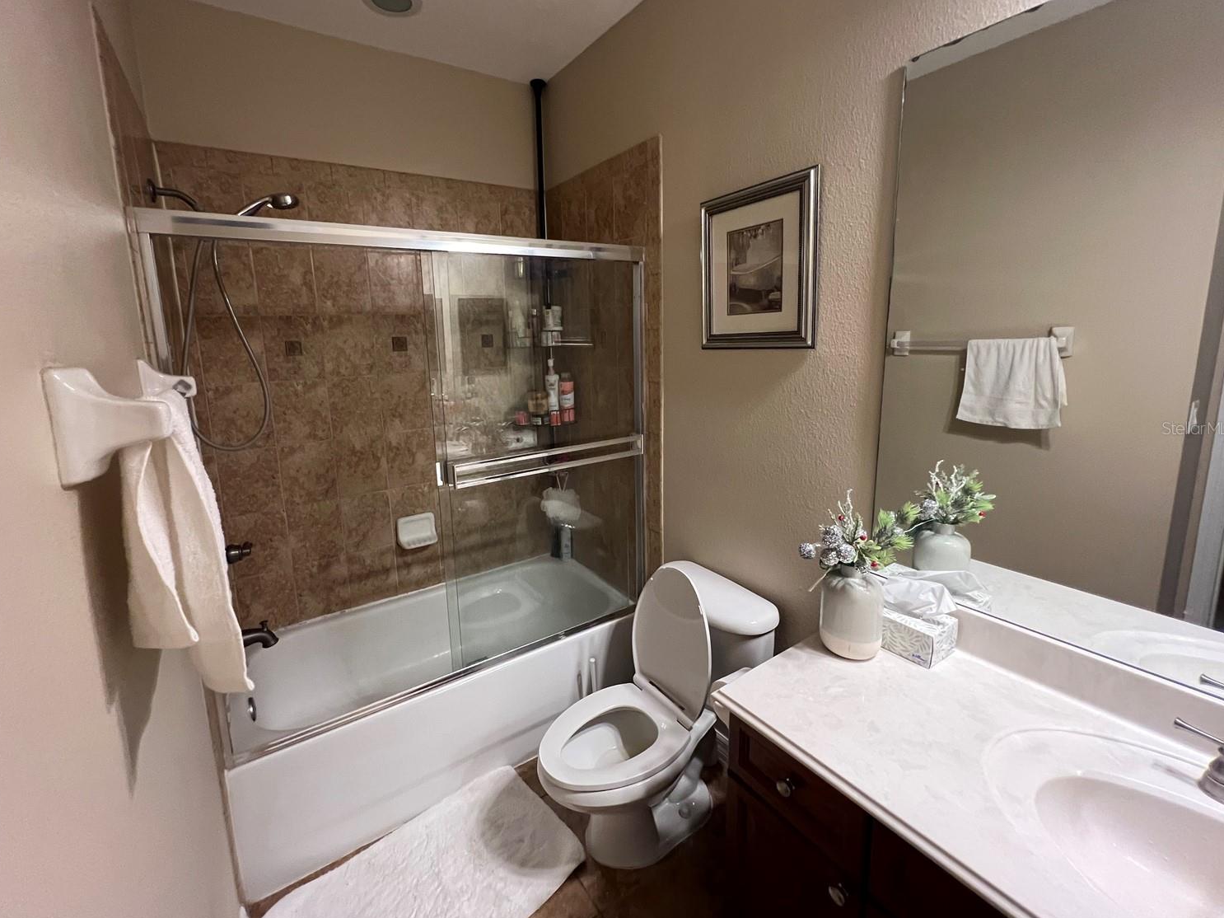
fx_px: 495
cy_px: 428
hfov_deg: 102.0
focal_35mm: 14
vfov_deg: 85.5
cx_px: 581
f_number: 1.8
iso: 400
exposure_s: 1/60
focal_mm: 1.57
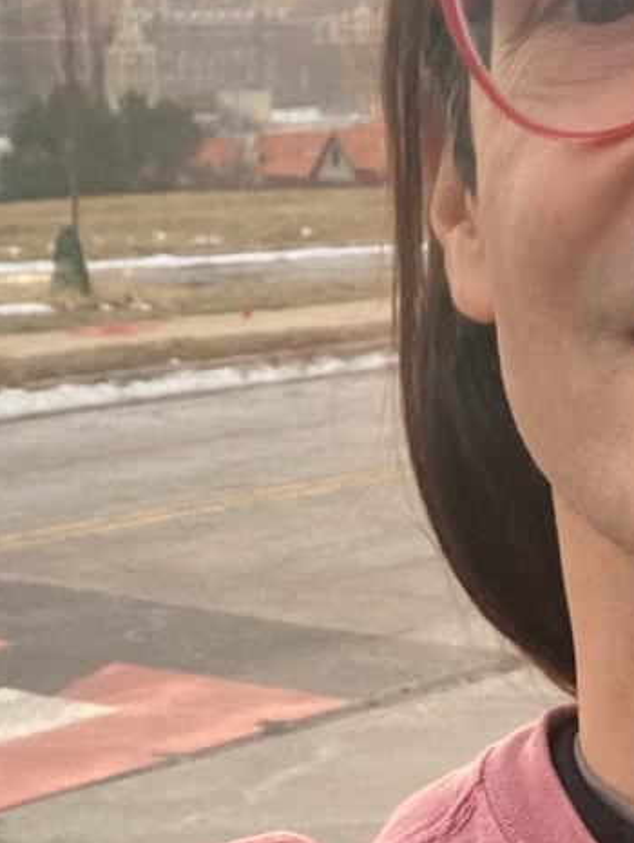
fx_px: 2680
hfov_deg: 13.4
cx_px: 473
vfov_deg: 17.3
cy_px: 892
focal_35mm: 110
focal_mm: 2.87
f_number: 2.2
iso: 100
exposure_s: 1/60
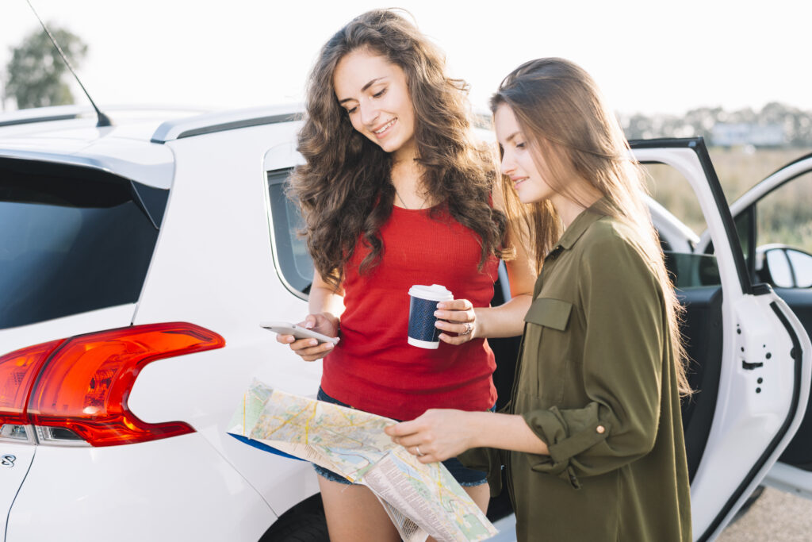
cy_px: 271
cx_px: 406
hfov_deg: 39.6
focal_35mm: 50
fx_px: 1128
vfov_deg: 27.0
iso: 250
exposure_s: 1/160
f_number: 3.2
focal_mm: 50
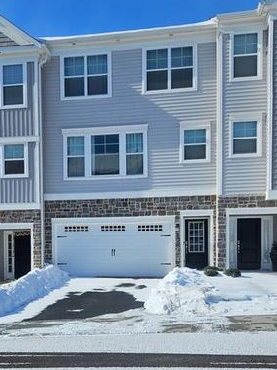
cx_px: 127
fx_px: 438
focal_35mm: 41
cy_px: 261
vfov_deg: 44.8
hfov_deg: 35.1
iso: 25
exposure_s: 1/3185
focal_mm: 5.4
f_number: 1.8
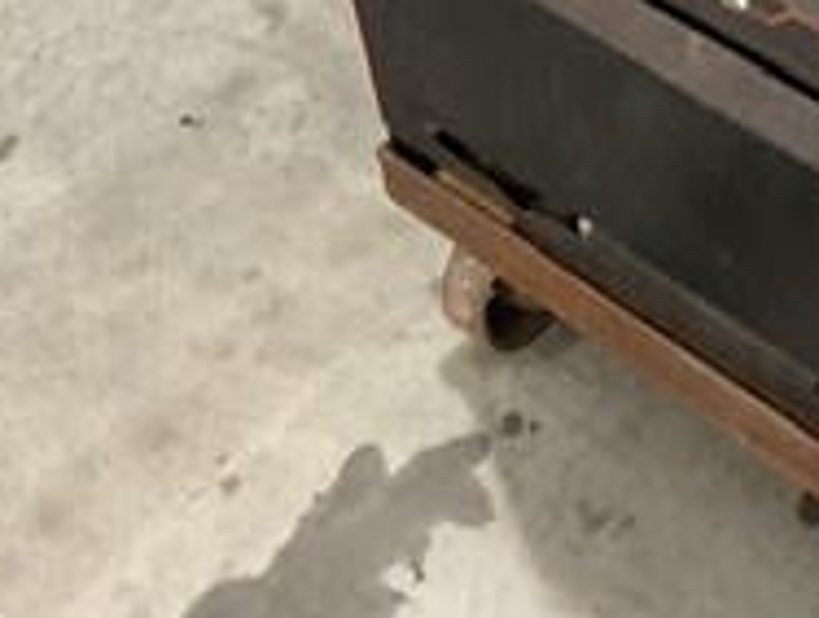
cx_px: 950
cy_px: -285
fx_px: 2347
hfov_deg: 18.8
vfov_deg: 14.1
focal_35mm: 99
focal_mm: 3
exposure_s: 1/33
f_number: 1.8
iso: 200
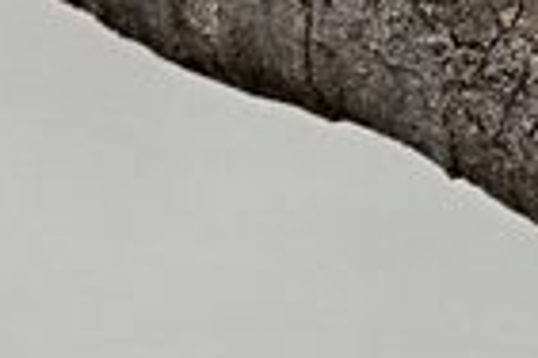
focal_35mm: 2123
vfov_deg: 0.6
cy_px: -187
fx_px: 31725
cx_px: 912
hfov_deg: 1.0
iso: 400
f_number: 11
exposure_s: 1/100
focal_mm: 500
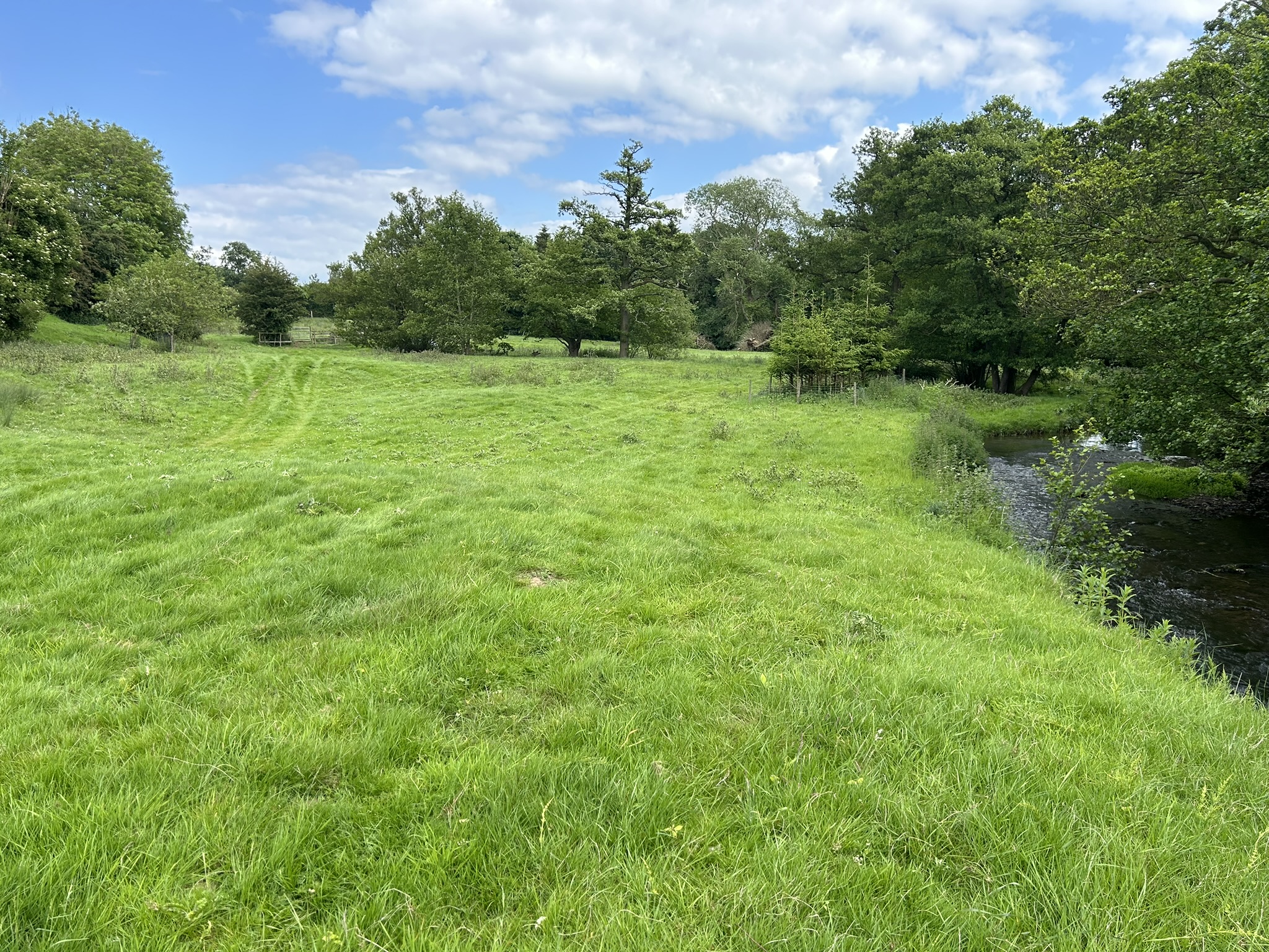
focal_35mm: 26
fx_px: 953
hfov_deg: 67.3
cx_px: 634
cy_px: 476
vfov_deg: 53.1
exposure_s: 1/1531
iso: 50
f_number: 1.5
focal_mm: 5.7
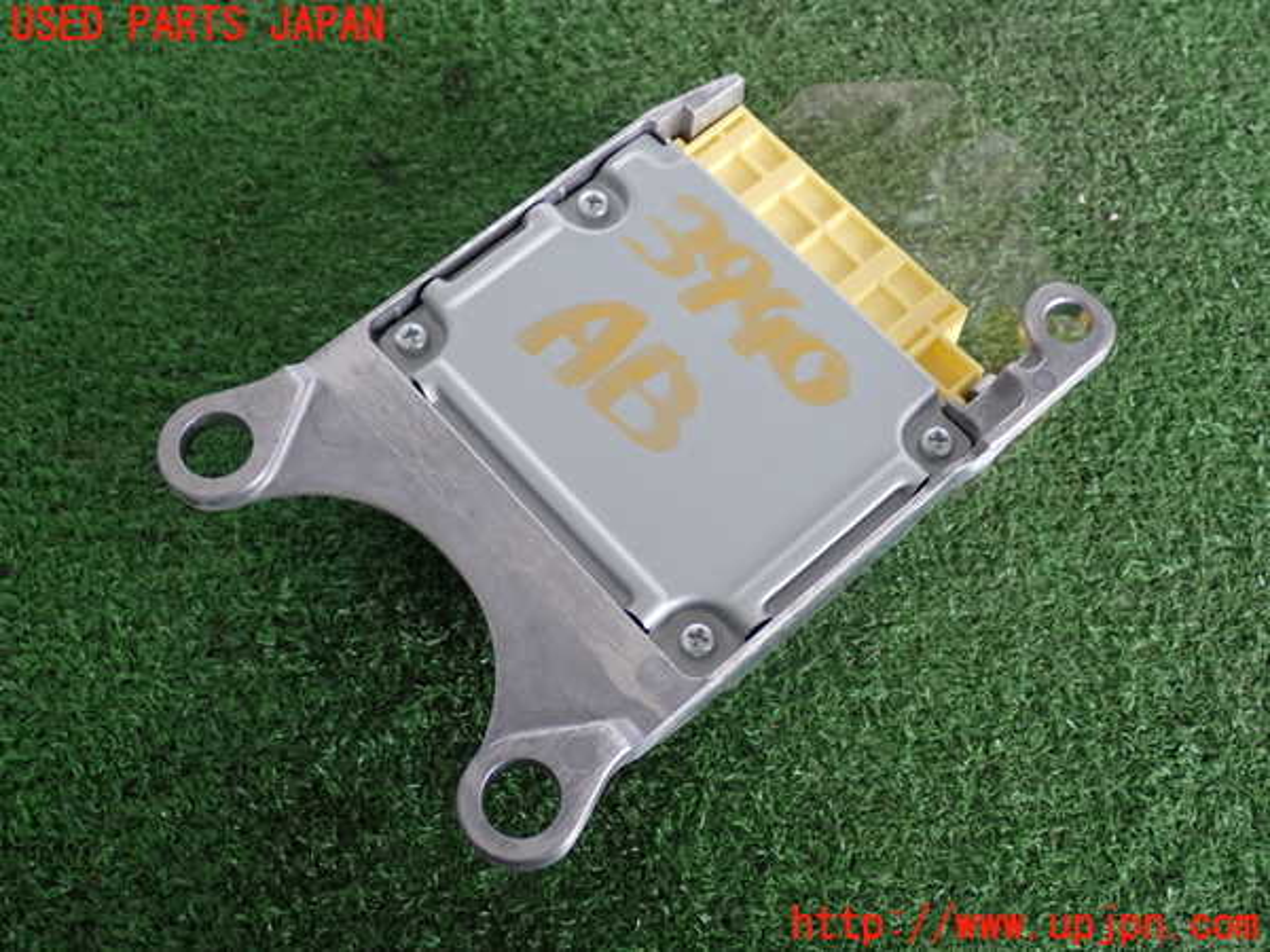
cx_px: 635
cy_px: 476
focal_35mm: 44
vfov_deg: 32.9
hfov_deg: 42.9
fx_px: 1614
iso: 200
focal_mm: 7.84
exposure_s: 1/50
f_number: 2.9
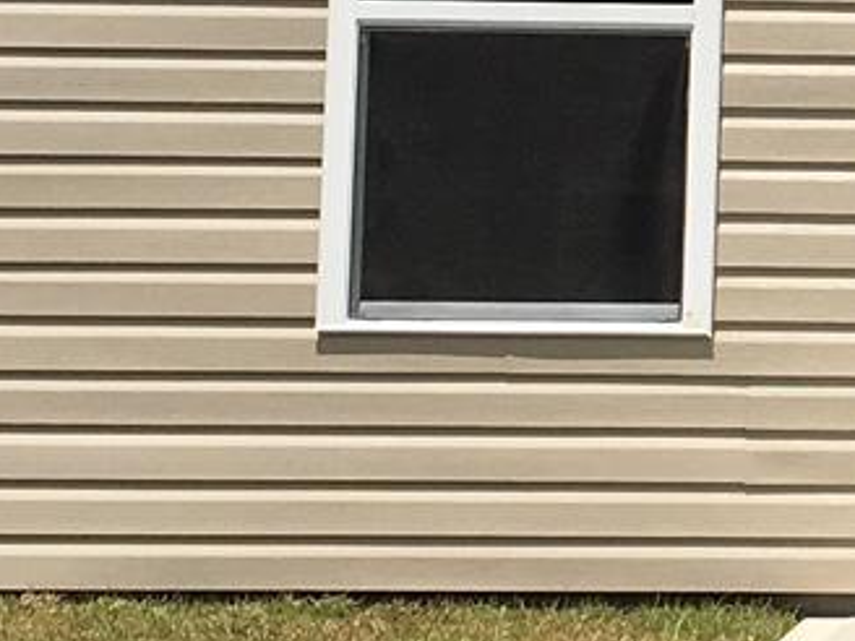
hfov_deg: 10.2
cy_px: -201
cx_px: 1726
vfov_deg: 8.2
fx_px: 4397
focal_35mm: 178
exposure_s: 1/3205
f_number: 2.2
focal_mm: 4.15
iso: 25
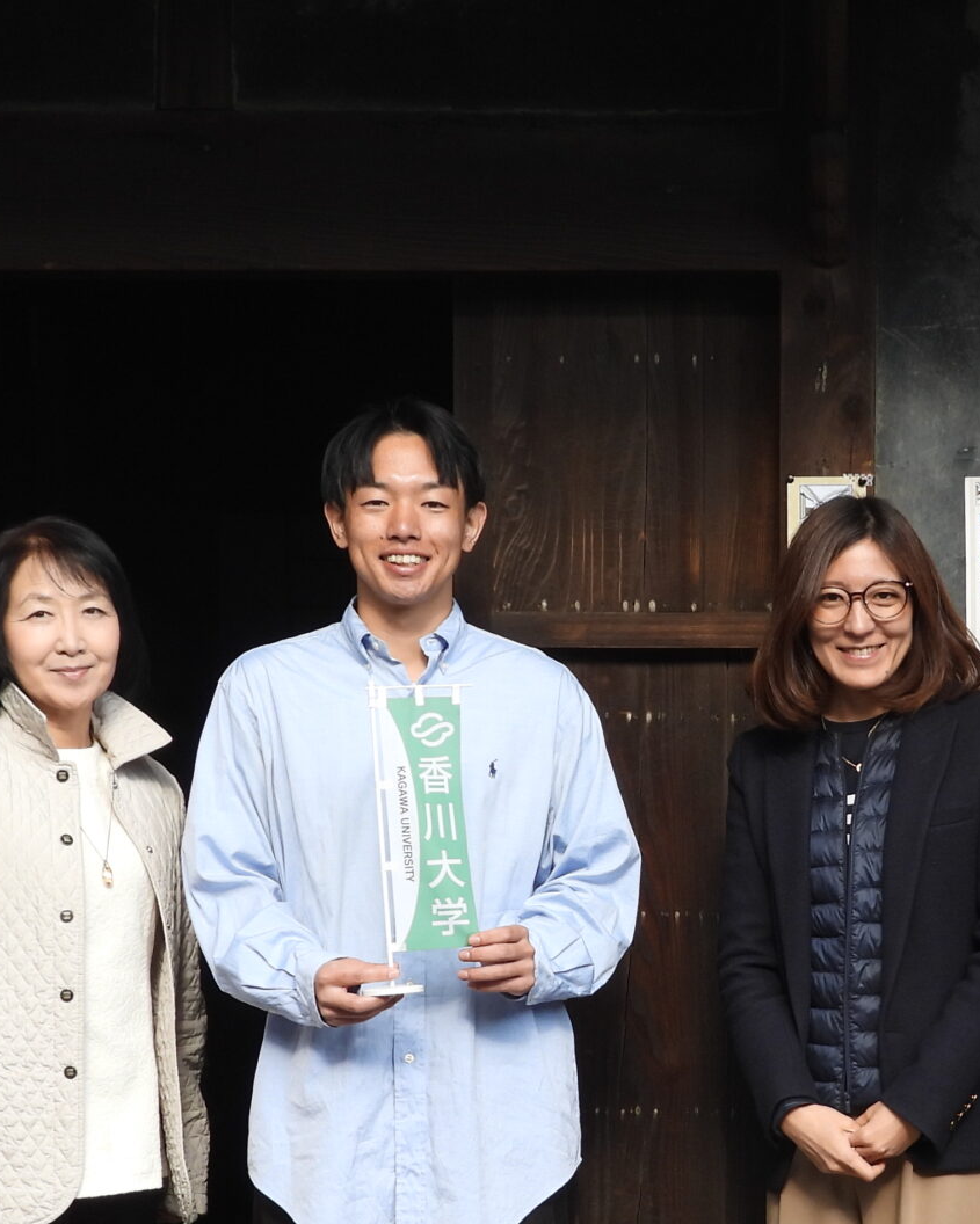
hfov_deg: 15.8
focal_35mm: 97
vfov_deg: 19.7
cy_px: 844
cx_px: 690
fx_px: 3516
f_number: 3.2
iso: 100
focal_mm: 7.4
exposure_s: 1/250
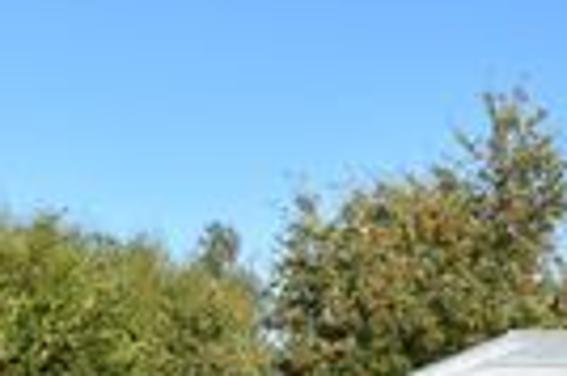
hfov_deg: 14.6
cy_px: 619
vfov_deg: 10.4
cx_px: 961
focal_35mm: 126
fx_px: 1982
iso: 200
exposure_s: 1/400
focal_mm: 24
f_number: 10
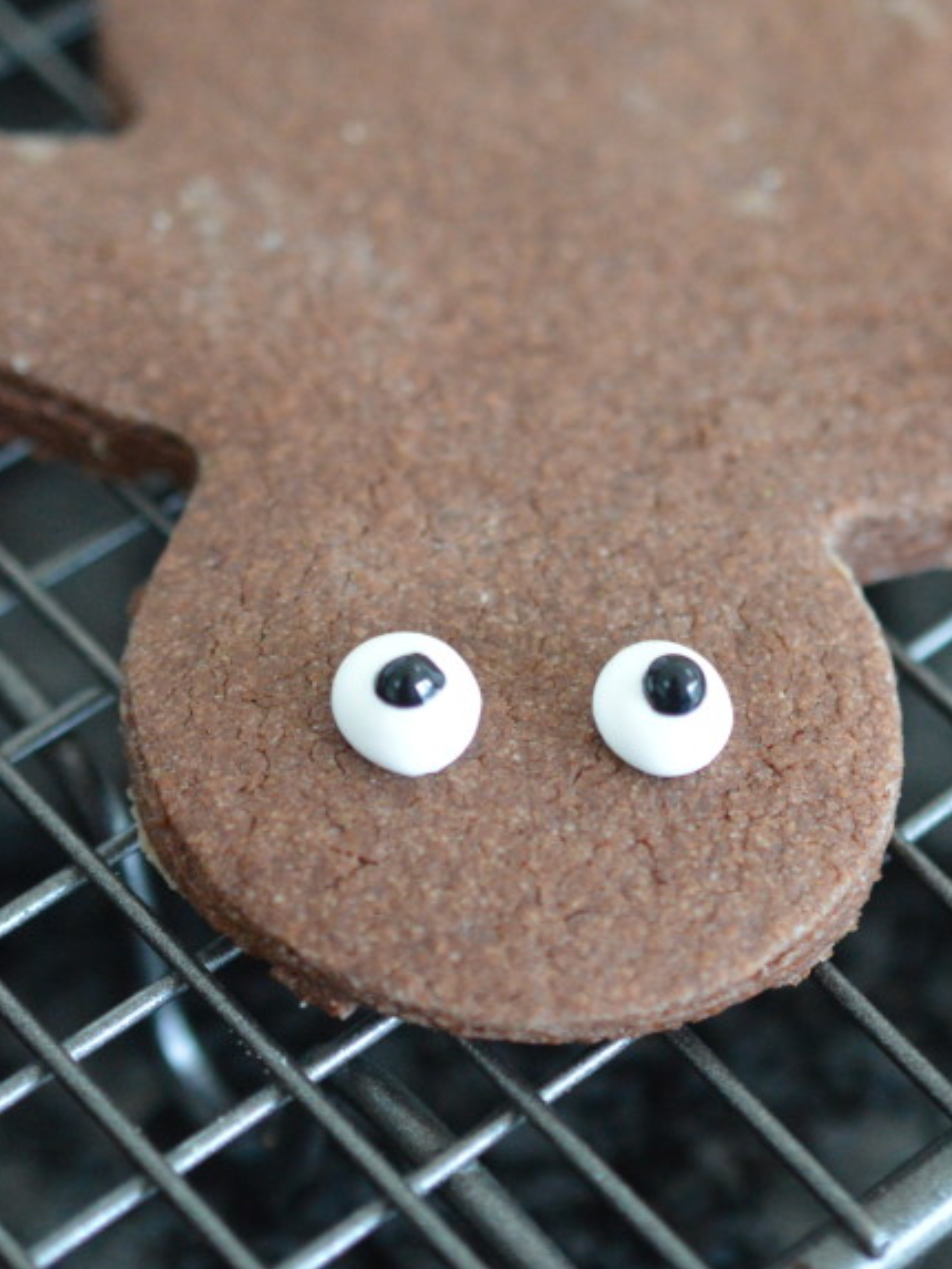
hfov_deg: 14.4
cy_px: 700
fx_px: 3775
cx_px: 498
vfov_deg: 19.1
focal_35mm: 103
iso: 2500
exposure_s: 1/60
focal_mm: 40
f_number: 3
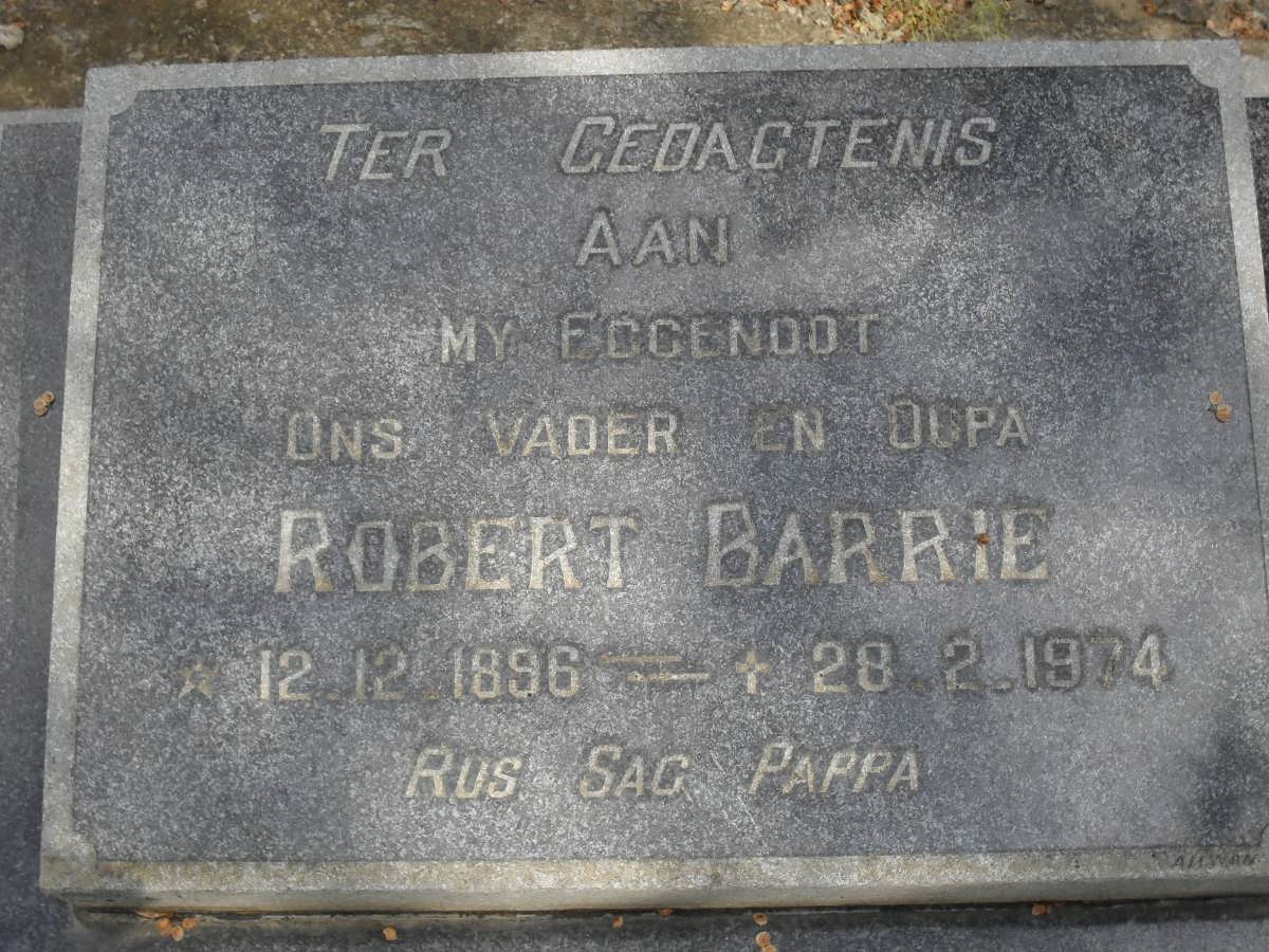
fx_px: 1796
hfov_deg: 38.9
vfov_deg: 29.7
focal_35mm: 49
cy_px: 476
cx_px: 634
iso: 100
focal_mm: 8.7
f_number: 3.9
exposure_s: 1/350
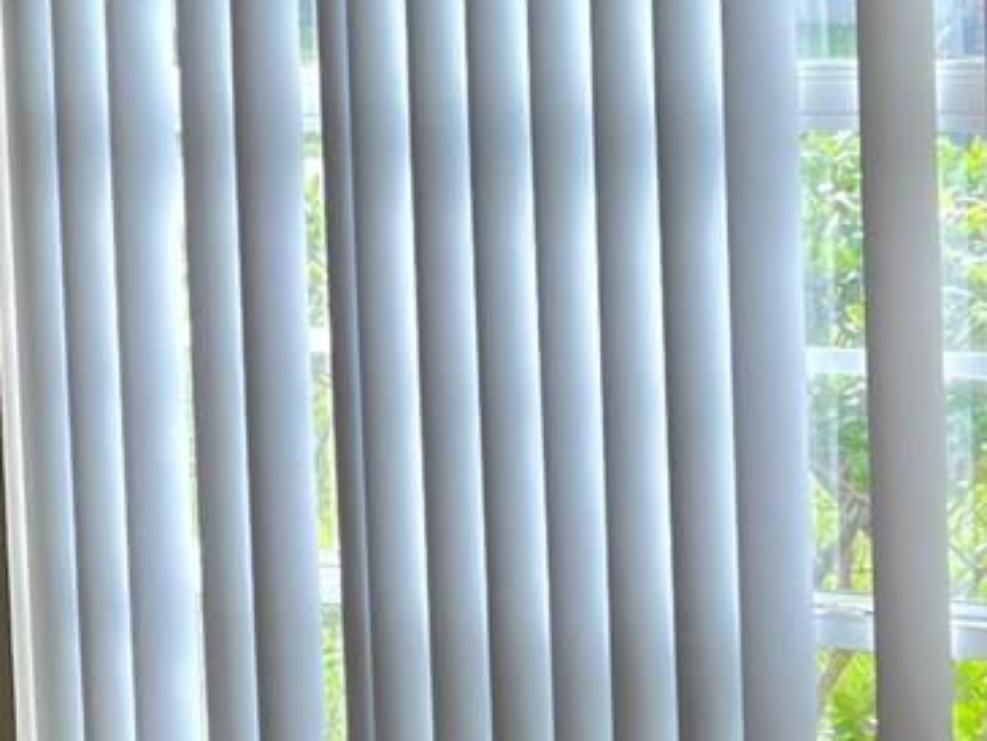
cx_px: -135
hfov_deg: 16.7
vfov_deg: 12.9
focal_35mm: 114
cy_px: 49
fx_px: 3252
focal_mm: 5.7
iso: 40
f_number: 1.5
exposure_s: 1/249
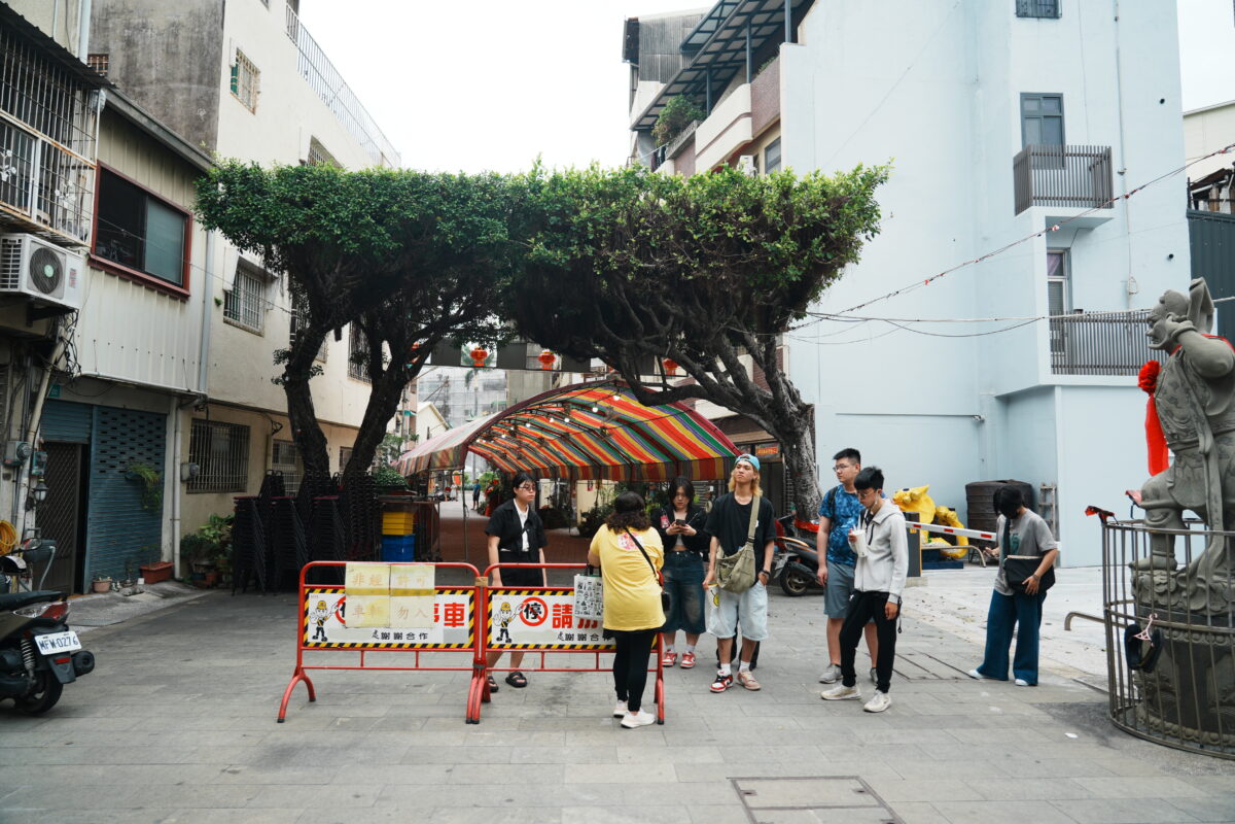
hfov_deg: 73.7
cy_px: 412
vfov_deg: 53.1
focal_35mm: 24
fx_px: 823
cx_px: 618
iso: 125
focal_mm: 24
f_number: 4
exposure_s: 1/500
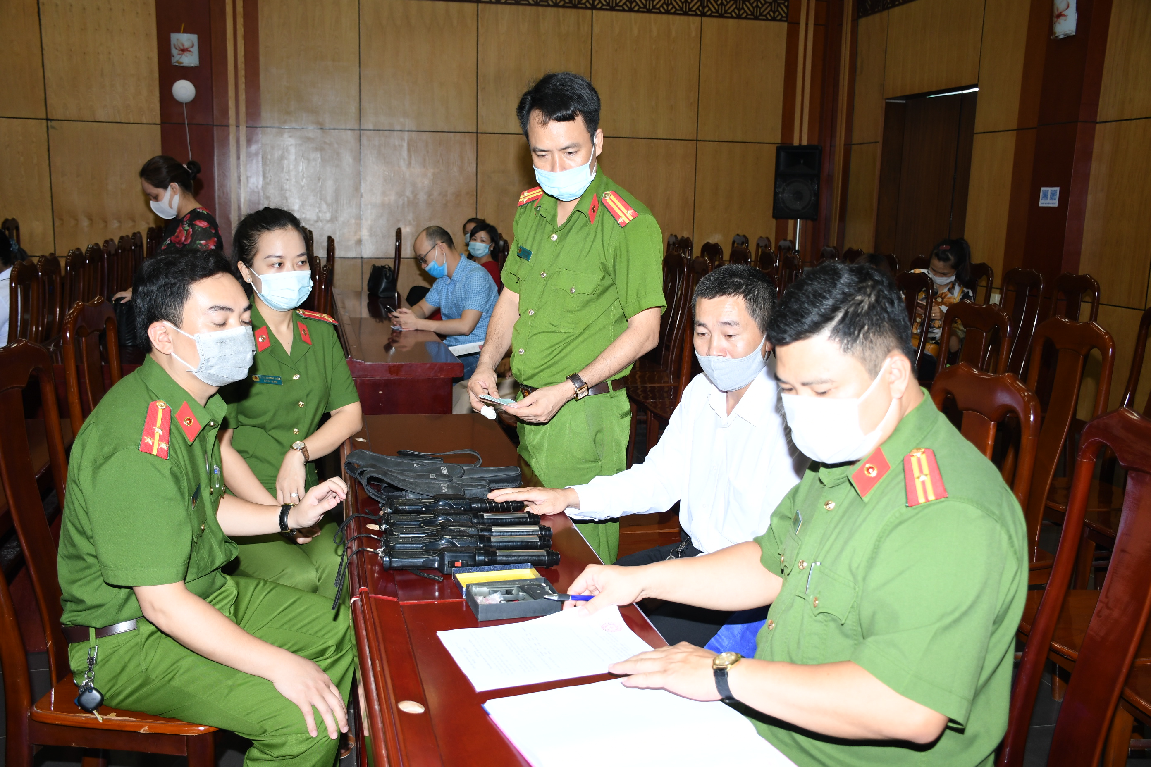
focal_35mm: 34
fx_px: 1103
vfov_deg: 38.4
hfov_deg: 55.1
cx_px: 576
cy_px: 384
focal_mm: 23
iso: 320
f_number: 3.8
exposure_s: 1/200
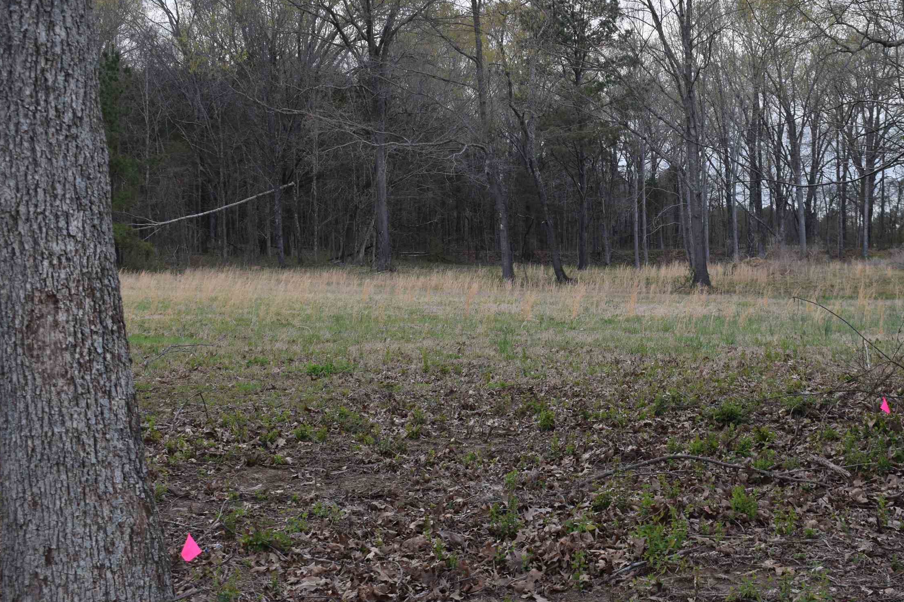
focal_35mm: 62
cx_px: 553
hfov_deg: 32.3
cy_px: 230
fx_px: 1557
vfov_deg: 21.9
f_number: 7.1
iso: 400
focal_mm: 30
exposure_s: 1/200
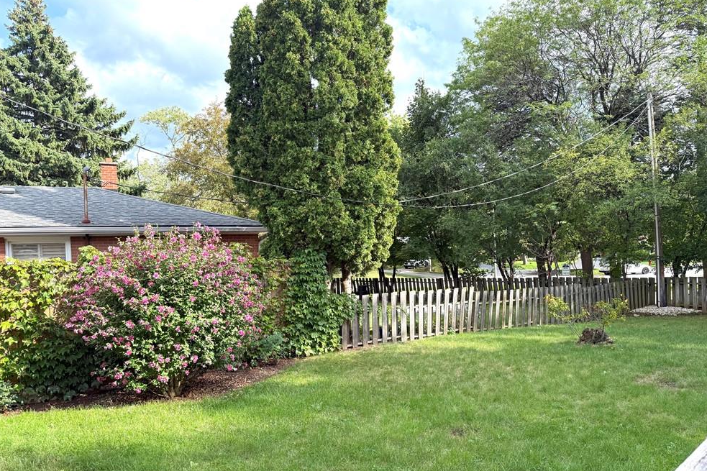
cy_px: 267
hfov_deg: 69.4
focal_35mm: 26
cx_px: 364
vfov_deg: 49.4
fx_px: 510
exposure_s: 1/1464
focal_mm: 6.8
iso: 100
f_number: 1.8
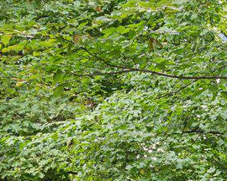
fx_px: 884
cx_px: 562
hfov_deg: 11.7
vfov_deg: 10.8
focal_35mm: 132
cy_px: 345
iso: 1250
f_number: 8
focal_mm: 18.5
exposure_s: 1/25
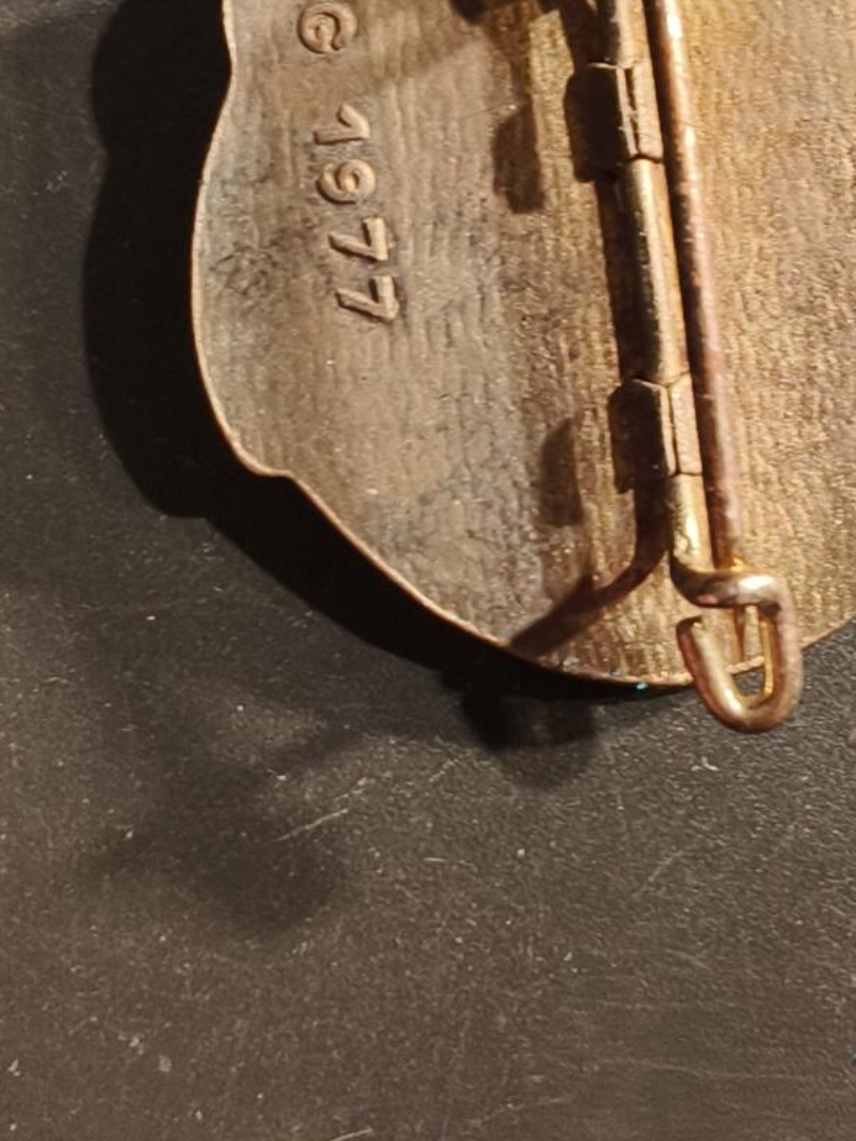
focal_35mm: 53
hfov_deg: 27.3
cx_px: 606
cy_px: 281
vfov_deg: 35.3
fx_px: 1747
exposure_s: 1/33.3
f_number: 2
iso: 320
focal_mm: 2.32
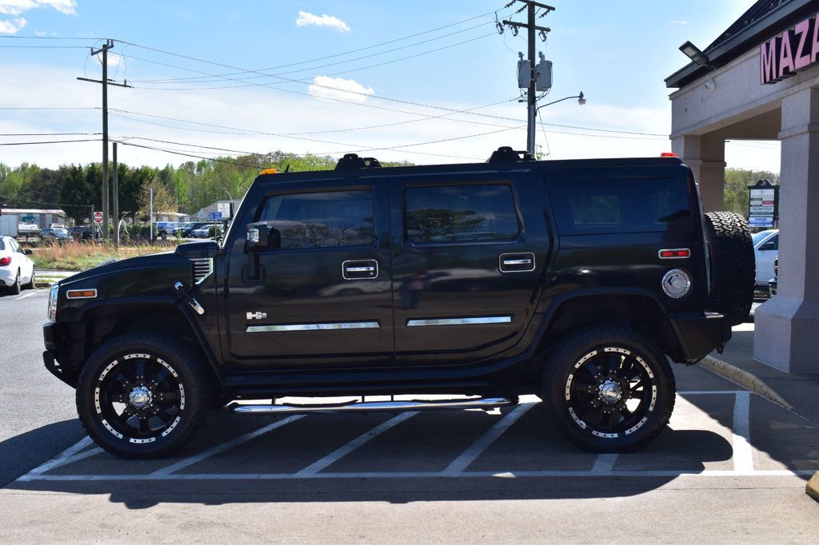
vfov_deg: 30.8
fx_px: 989
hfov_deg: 45.0
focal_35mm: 44
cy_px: 272
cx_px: 410
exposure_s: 1/500
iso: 360
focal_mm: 29
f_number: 11
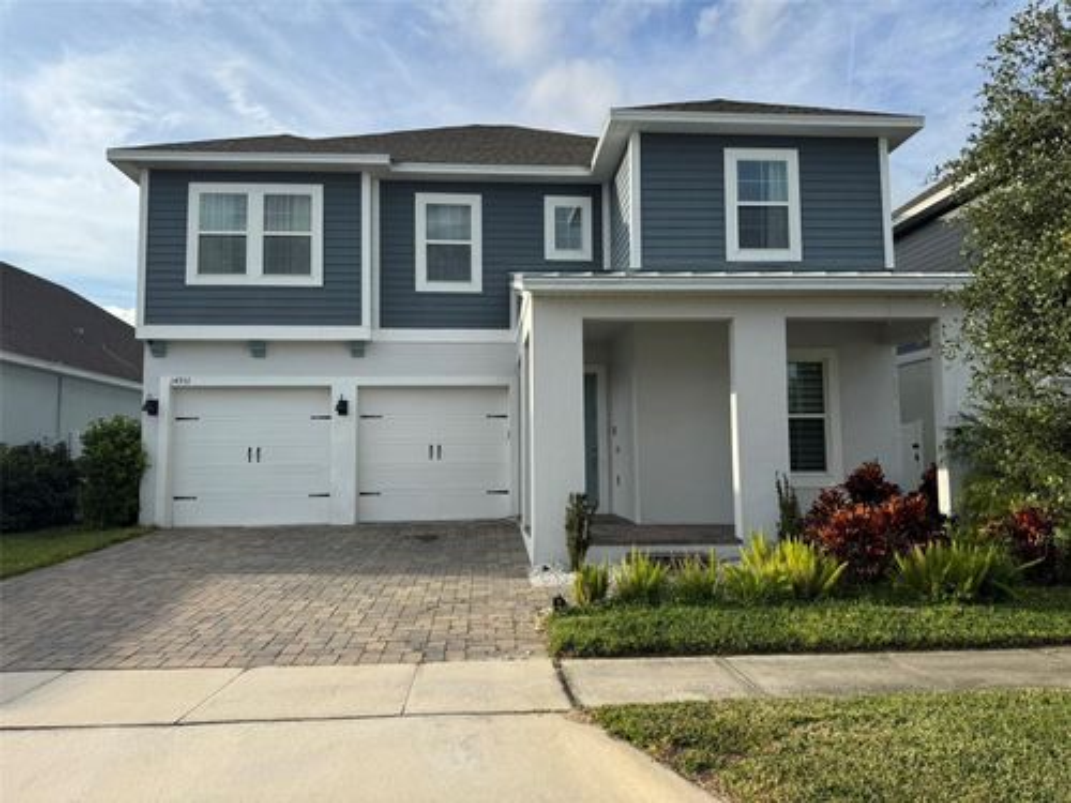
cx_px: 536
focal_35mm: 24
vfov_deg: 56.8
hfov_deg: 71.6
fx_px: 743
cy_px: 402
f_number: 1.78
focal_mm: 6.76
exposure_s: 1/4049
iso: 80
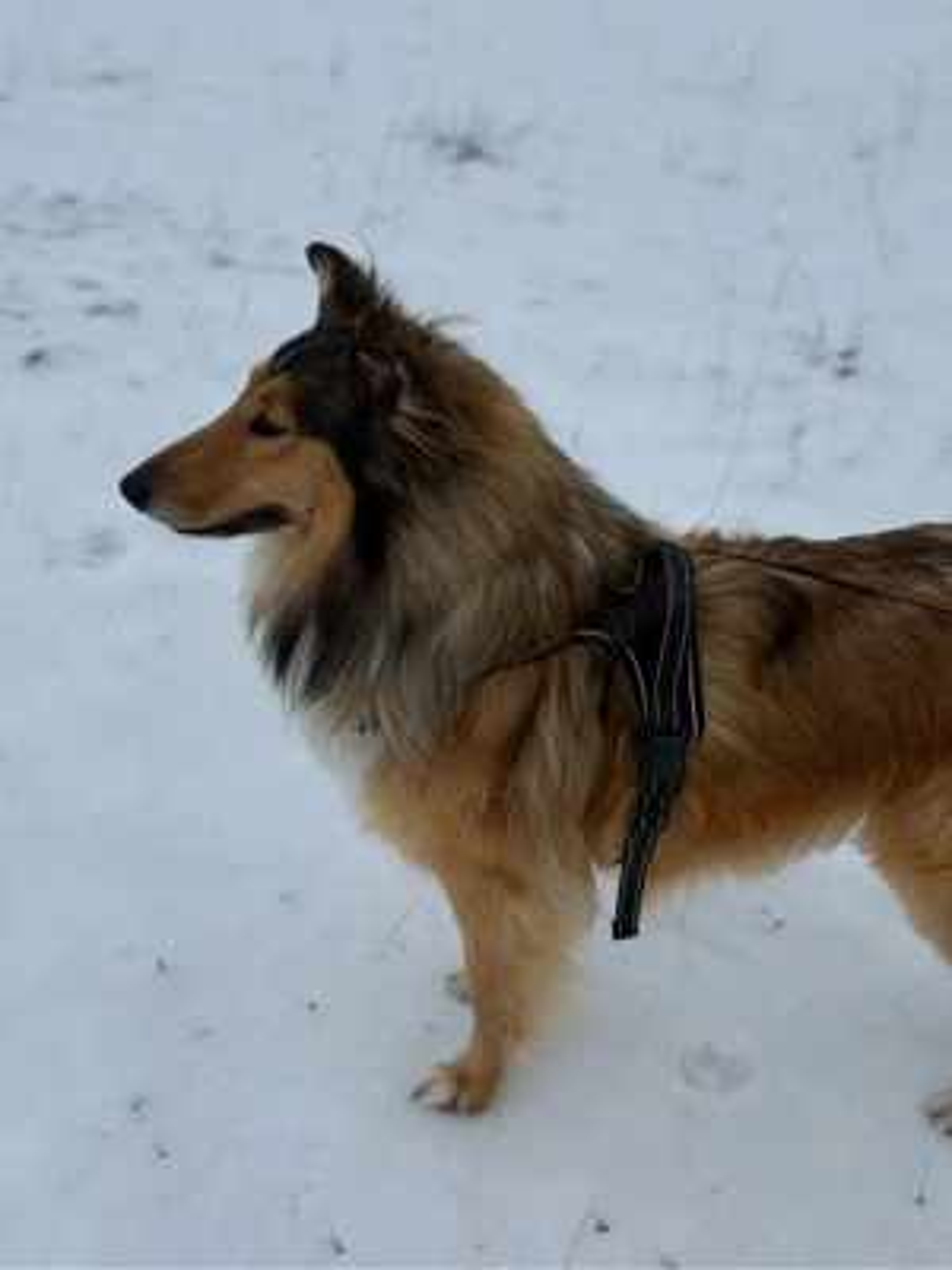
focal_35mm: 48
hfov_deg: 30.3
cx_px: 476
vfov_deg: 39.7
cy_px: 635
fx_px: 1760
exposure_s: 1/3096
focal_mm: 6.76
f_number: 1.78
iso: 80
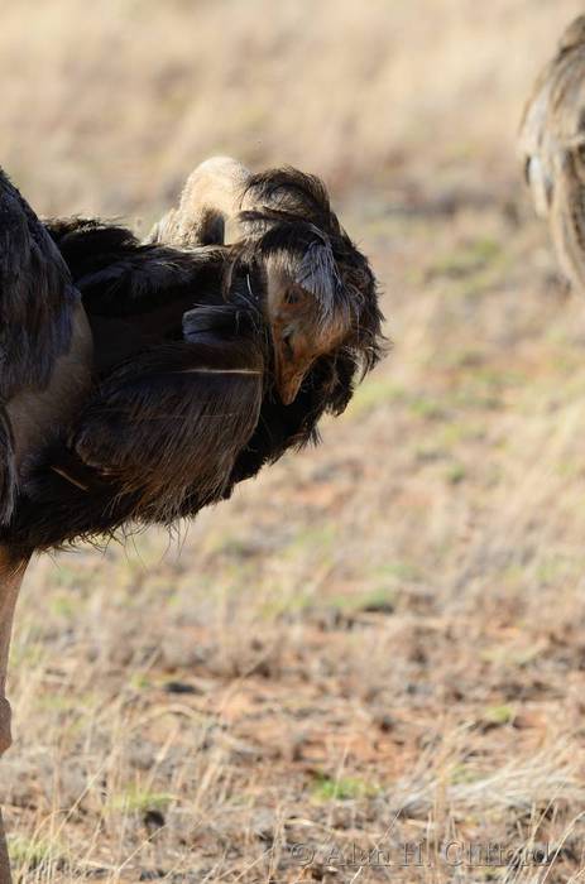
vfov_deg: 5.3
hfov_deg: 3.5
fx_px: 9558
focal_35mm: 390
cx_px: 292
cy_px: 442
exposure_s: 1/500
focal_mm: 260
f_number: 5.3
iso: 250
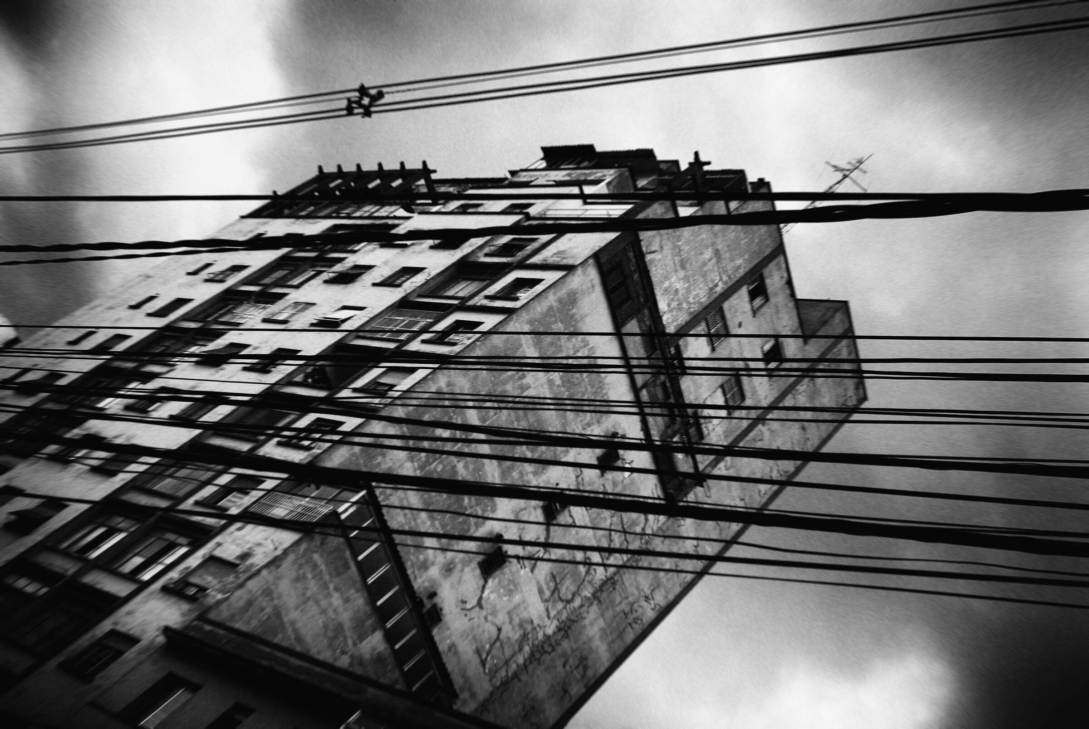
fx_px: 1272
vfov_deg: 32.0
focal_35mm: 42
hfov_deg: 46.3
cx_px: 544
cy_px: 364
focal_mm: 28
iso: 400
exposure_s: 1/750
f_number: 9
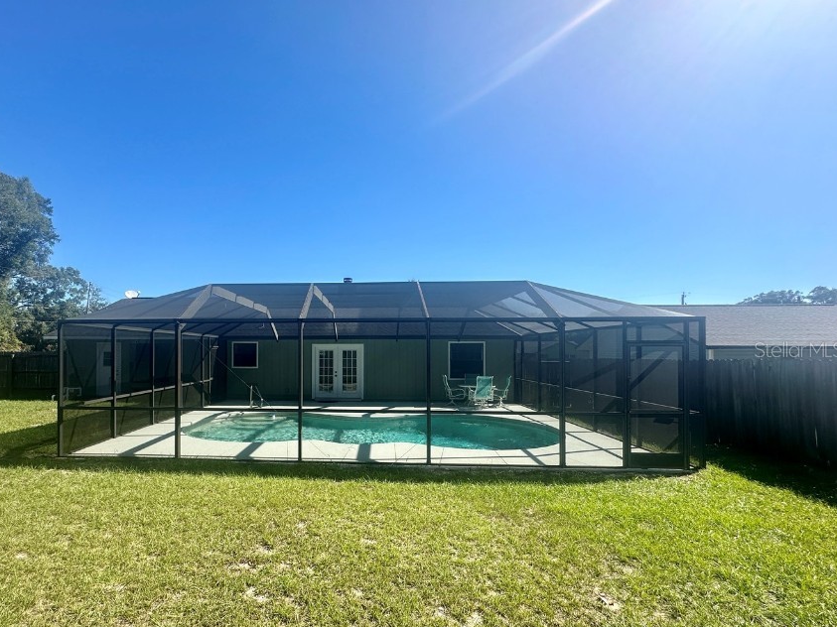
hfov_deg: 90.0
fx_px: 411
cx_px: 340
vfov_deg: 74.5
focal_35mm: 17
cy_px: 349
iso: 40
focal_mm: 2.22
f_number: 2.2
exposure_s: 1/1319
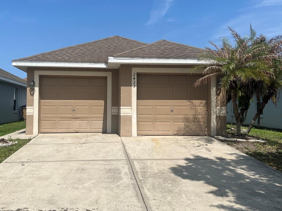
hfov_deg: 50.0
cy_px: 97
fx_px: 301
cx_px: 120
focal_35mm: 37
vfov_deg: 38.6
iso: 50
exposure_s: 1/6494
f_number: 1.6
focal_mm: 5.1
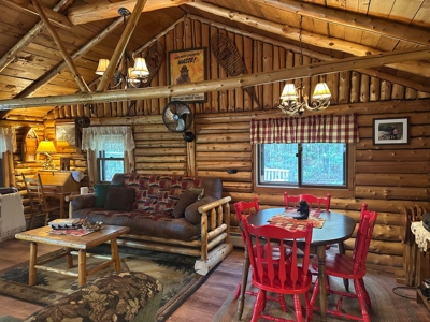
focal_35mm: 24
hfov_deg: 71.6
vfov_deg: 56.8
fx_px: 298
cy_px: 161
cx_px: 215
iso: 640
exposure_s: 1/40
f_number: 1.78
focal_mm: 6.86
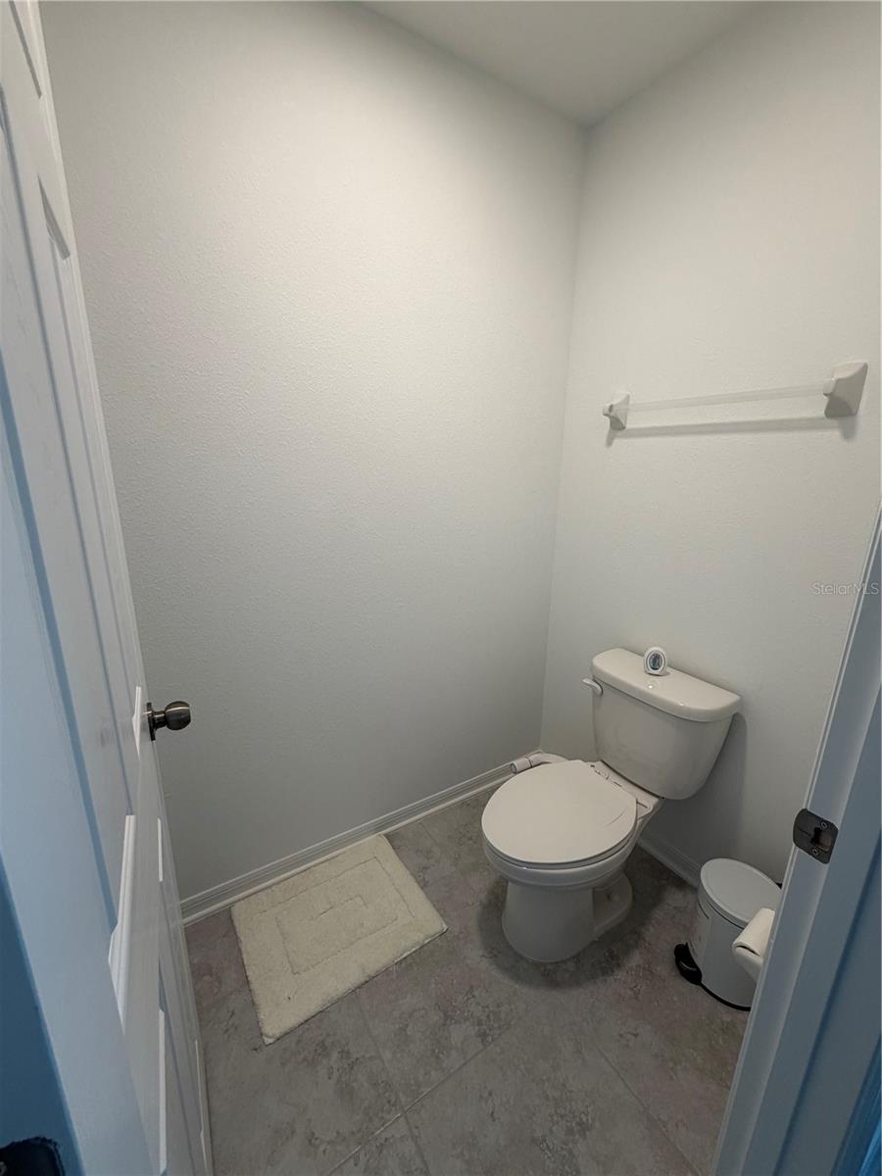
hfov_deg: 85.7
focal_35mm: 14
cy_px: 588
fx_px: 476
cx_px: 441
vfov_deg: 102.1
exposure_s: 1/120
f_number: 2.2
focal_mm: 2.22
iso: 125
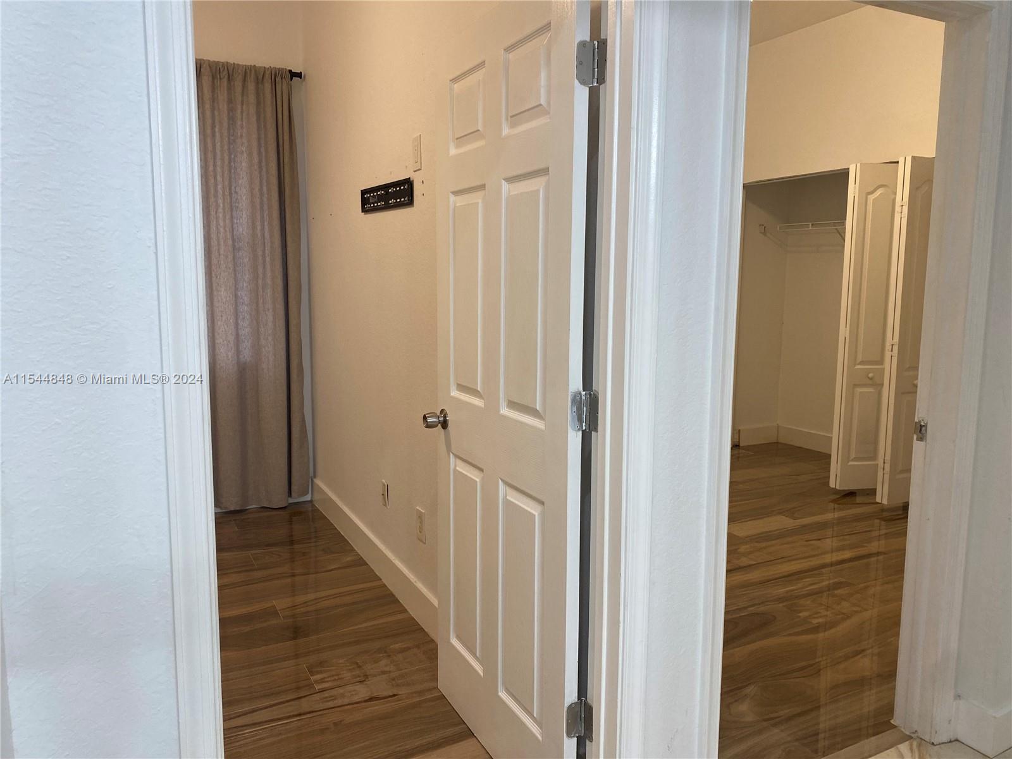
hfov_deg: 67.3
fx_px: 760
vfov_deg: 53.1
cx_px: 506
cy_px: 380
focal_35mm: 26
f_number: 1.8
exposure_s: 1/60
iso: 125
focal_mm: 4.25
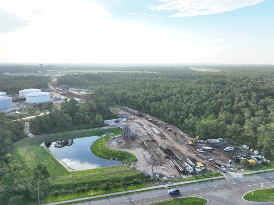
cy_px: 102
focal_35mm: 24
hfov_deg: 71.6
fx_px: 190
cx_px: 137
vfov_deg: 56.8
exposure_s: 1/1000
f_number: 3.2
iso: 100
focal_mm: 12.29
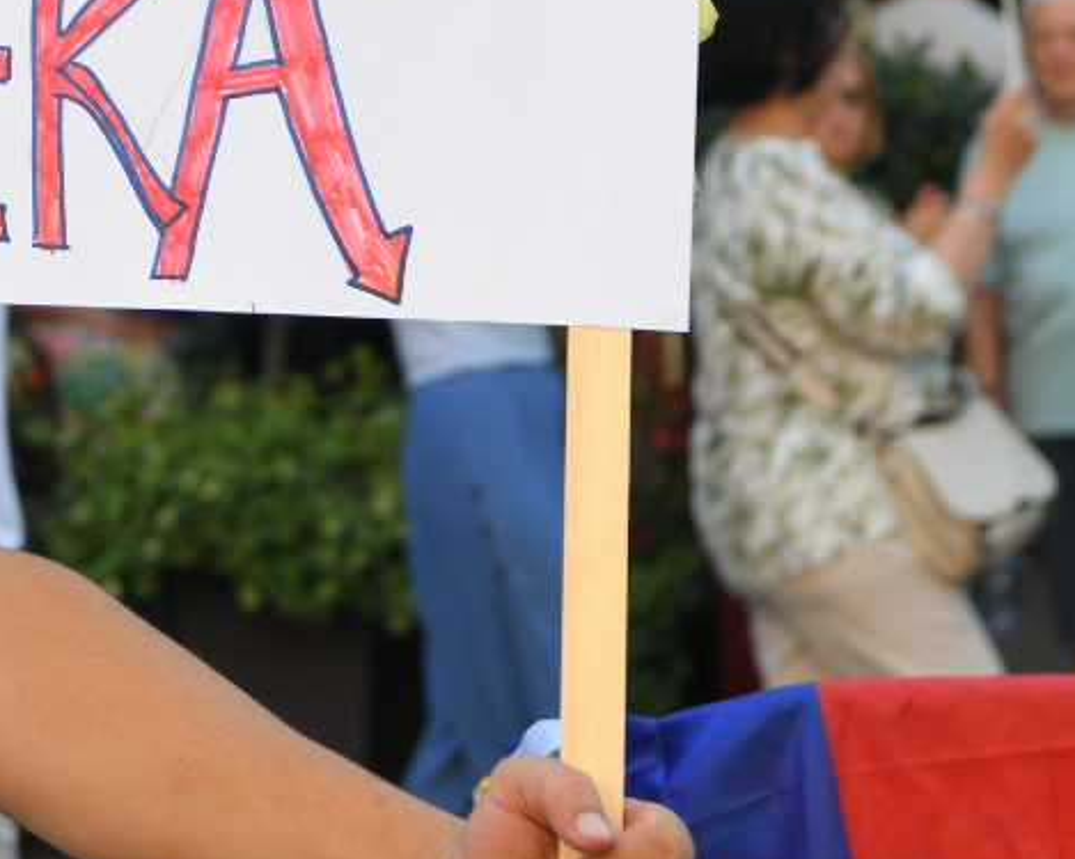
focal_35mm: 227
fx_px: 7221
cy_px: -222
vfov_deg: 6.8
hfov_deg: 8.5
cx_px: -55
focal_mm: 70
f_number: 5
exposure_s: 1/250
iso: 400
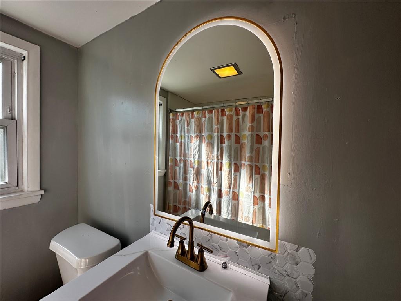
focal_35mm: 14
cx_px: 200
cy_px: 150
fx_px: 162
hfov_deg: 102.1
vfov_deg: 85.7
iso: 40
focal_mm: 2.22
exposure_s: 1/361
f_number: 2.2
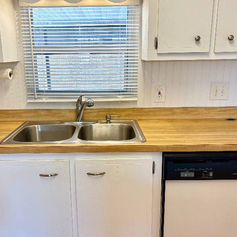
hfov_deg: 47.1
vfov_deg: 47.2
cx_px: 102
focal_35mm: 35
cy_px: 127
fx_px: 271
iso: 80
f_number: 1.6
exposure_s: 1/60
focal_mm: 5.96
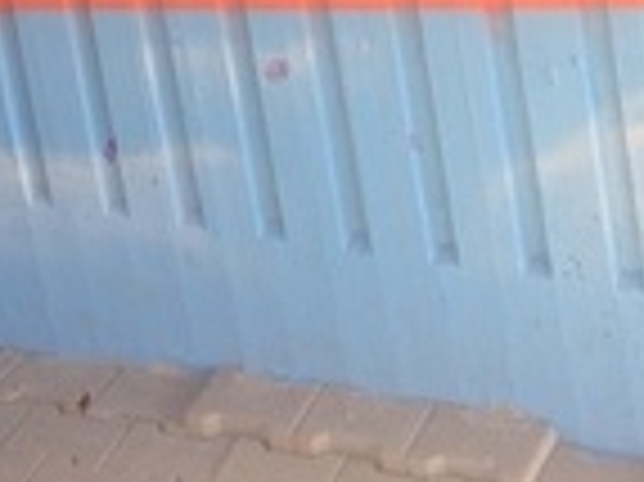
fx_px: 2751
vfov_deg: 9.7
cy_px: -275
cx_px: -338
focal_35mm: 148
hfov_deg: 12.6
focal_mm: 4.12
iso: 50
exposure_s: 1/120
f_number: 2.4
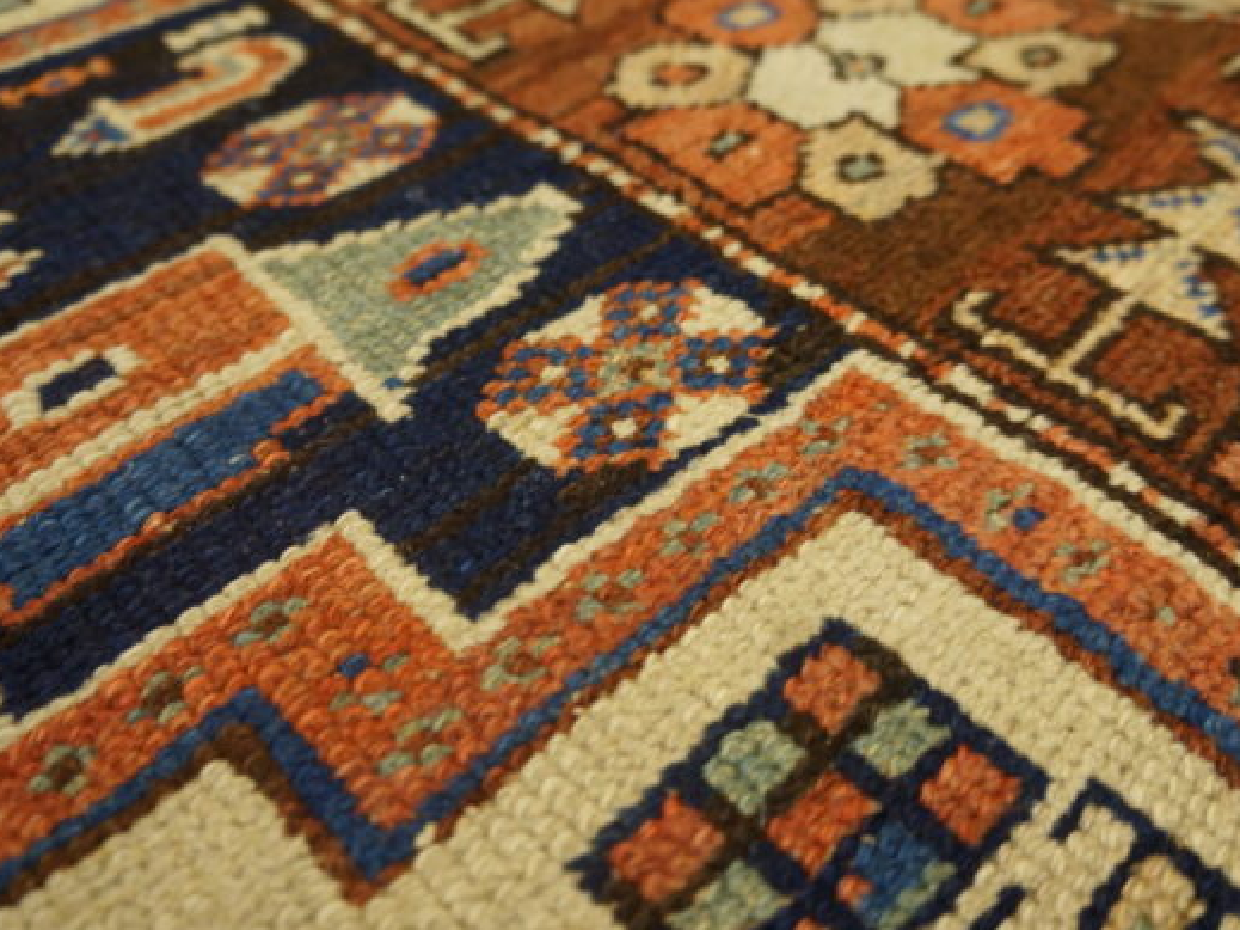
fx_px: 1074
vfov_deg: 46.8
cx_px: 662
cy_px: 472
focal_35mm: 30
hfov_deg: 59.9
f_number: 4
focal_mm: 18
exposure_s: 1/60
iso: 800
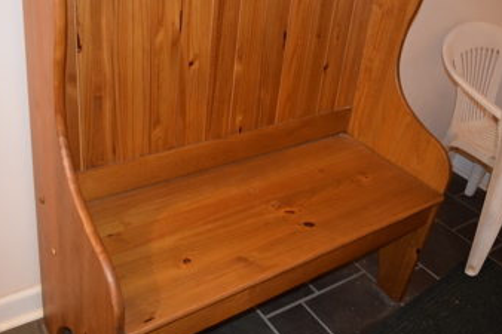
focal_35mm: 36
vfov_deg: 36.7
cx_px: 224
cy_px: 138
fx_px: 502
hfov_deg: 53.1
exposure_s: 1/30
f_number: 3.5
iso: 1800
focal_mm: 18
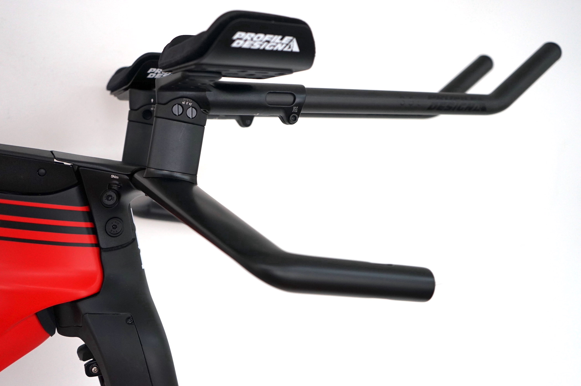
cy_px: 193
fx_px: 564
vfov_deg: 37.8
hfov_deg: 54.5
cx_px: 290
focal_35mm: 35
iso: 1000
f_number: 4
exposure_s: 1/160
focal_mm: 35
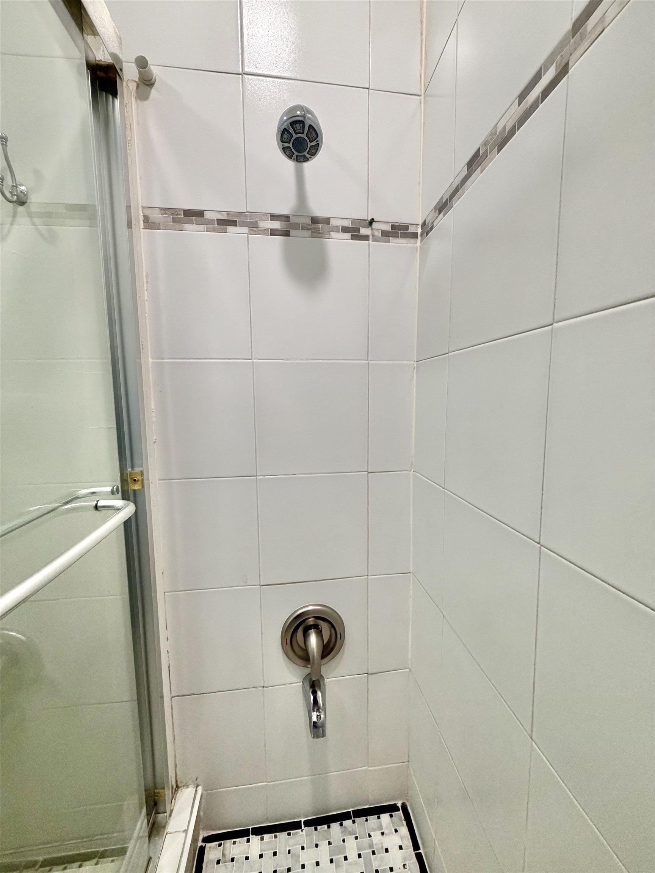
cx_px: 328
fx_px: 353
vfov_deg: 102.1
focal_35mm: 14
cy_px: 436
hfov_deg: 85.7
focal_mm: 2.22
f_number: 2.2
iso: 200
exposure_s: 1/120
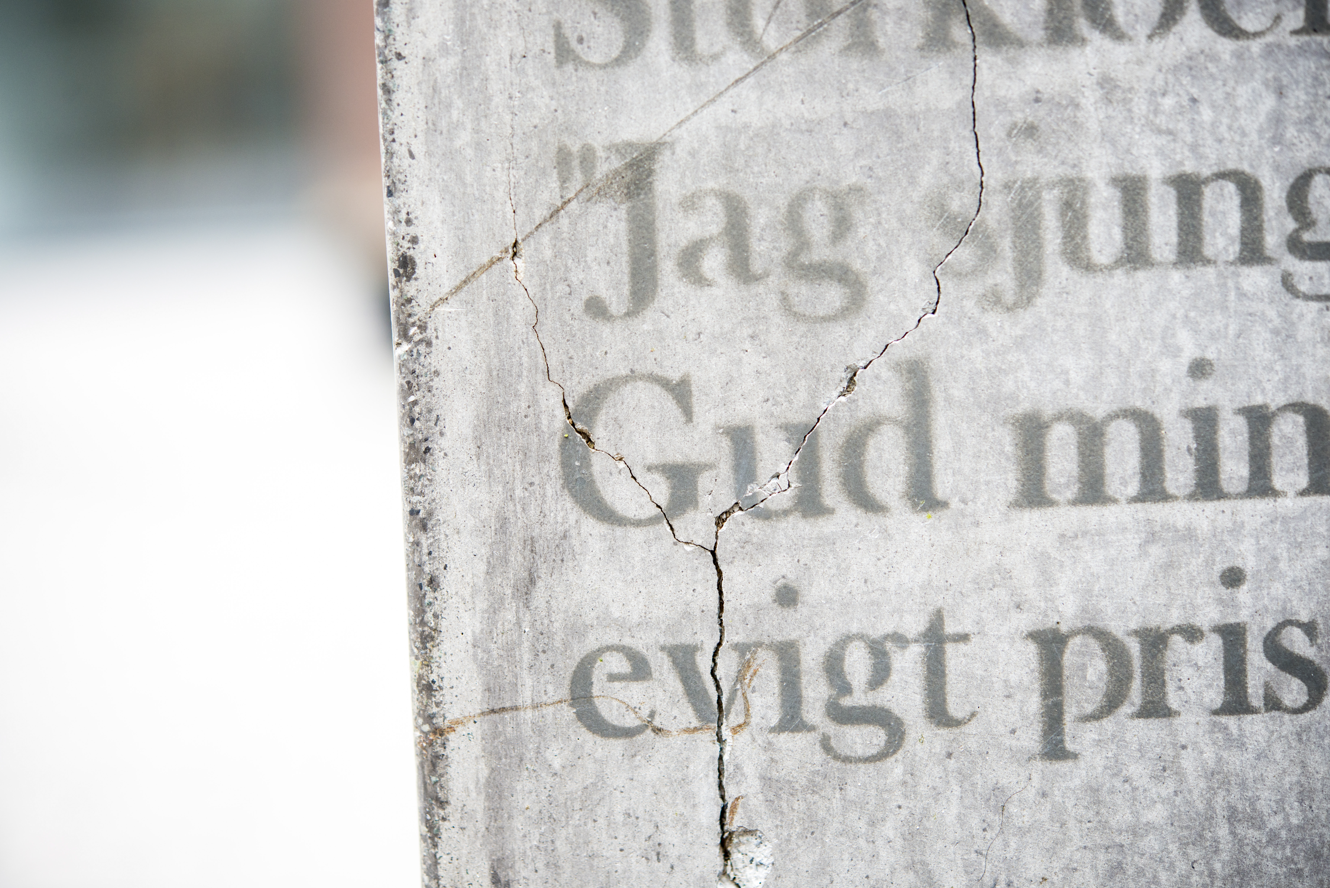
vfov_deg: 22.6
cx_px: 665
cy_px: 444
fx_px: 2217
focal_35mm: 60
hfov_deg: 33.4
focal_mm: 60
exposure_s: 1/125
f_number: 3.5
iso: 400
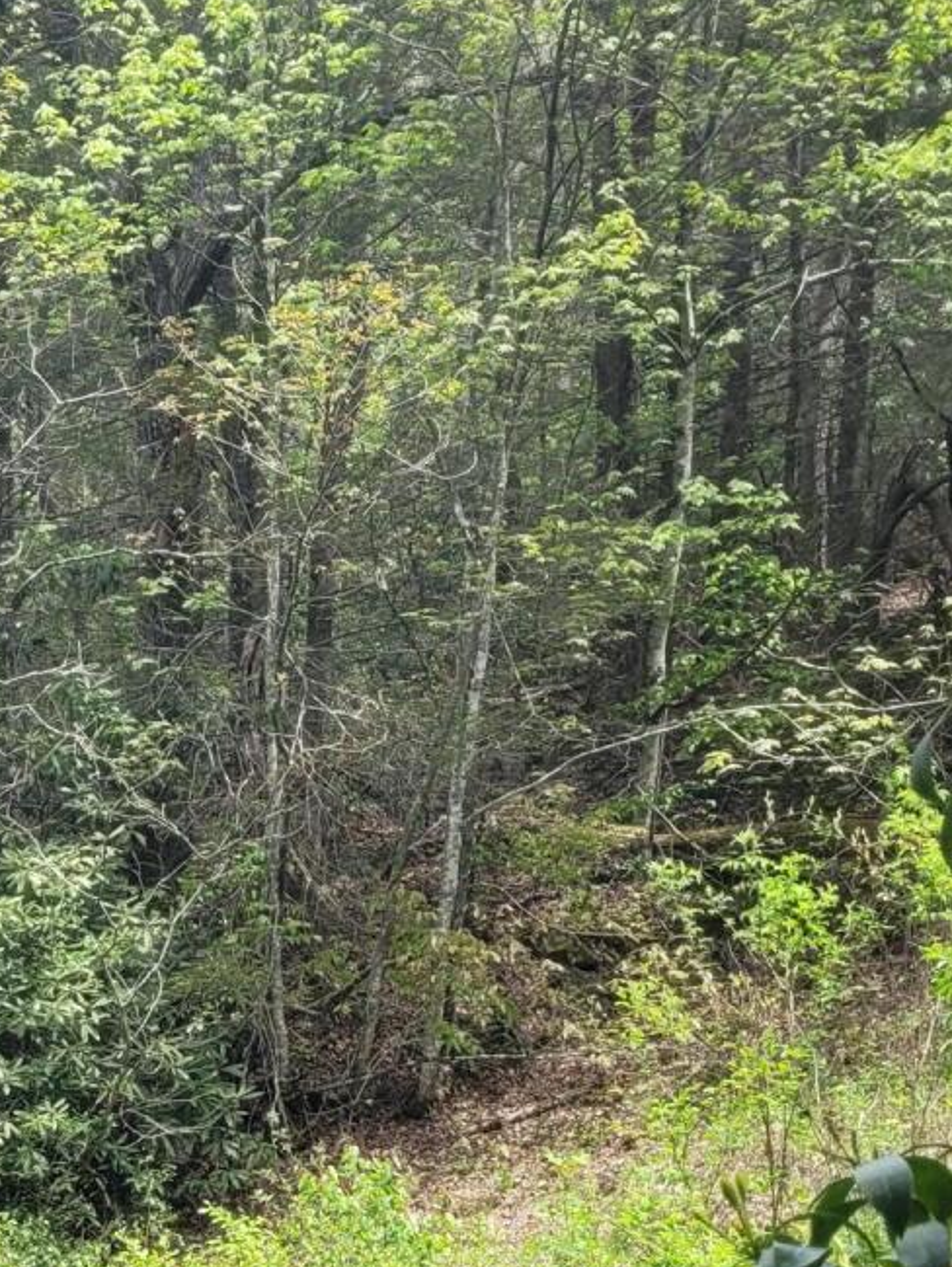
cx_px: -392
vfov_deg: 21.7
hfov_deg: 17.0
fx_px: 2932
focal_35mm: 80
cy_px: 1715
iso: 40
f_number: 1.8
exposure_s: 1/677
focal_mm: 5.4
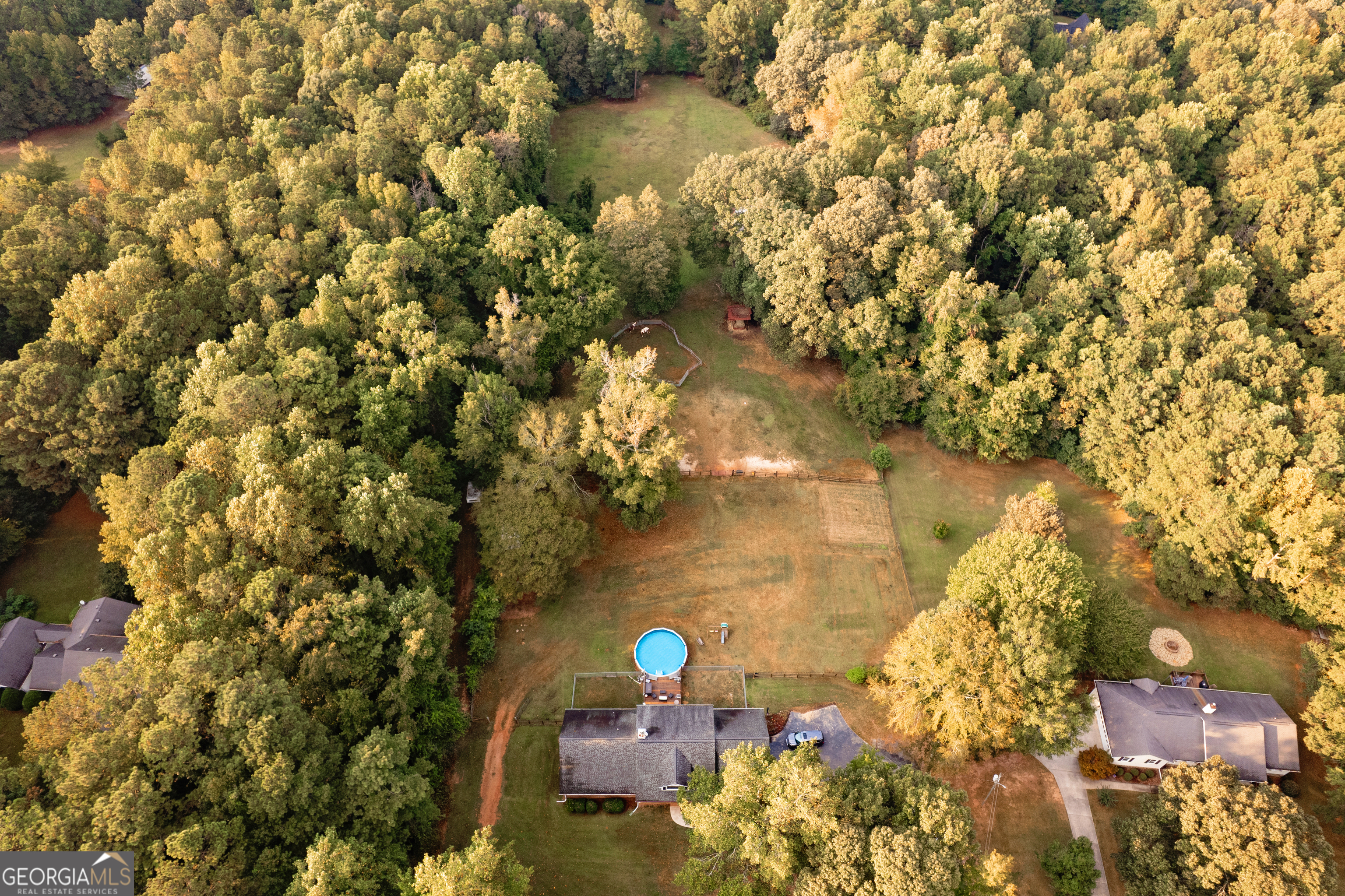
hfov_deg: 78.6
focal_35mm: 22
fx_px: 822
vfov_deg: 57.2
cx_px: 672
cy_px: 448
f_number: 2.8
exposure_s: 1/50
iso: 100
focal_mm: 8.38
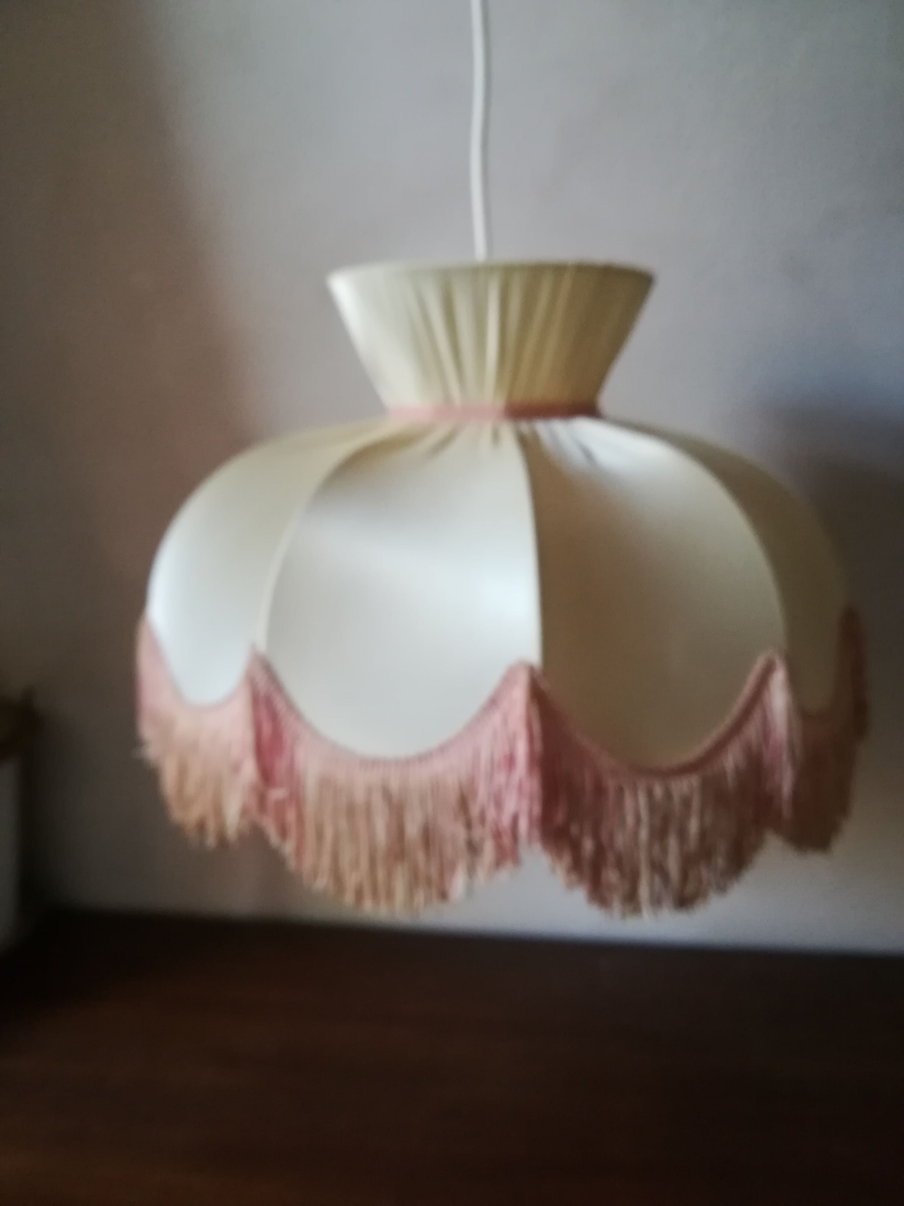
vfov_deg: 67.3
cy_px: 603
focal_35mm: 26
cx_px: 452
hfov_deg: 53.1
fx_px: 905
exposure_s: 1/20
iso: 500
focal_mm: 3.83
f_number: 2.2
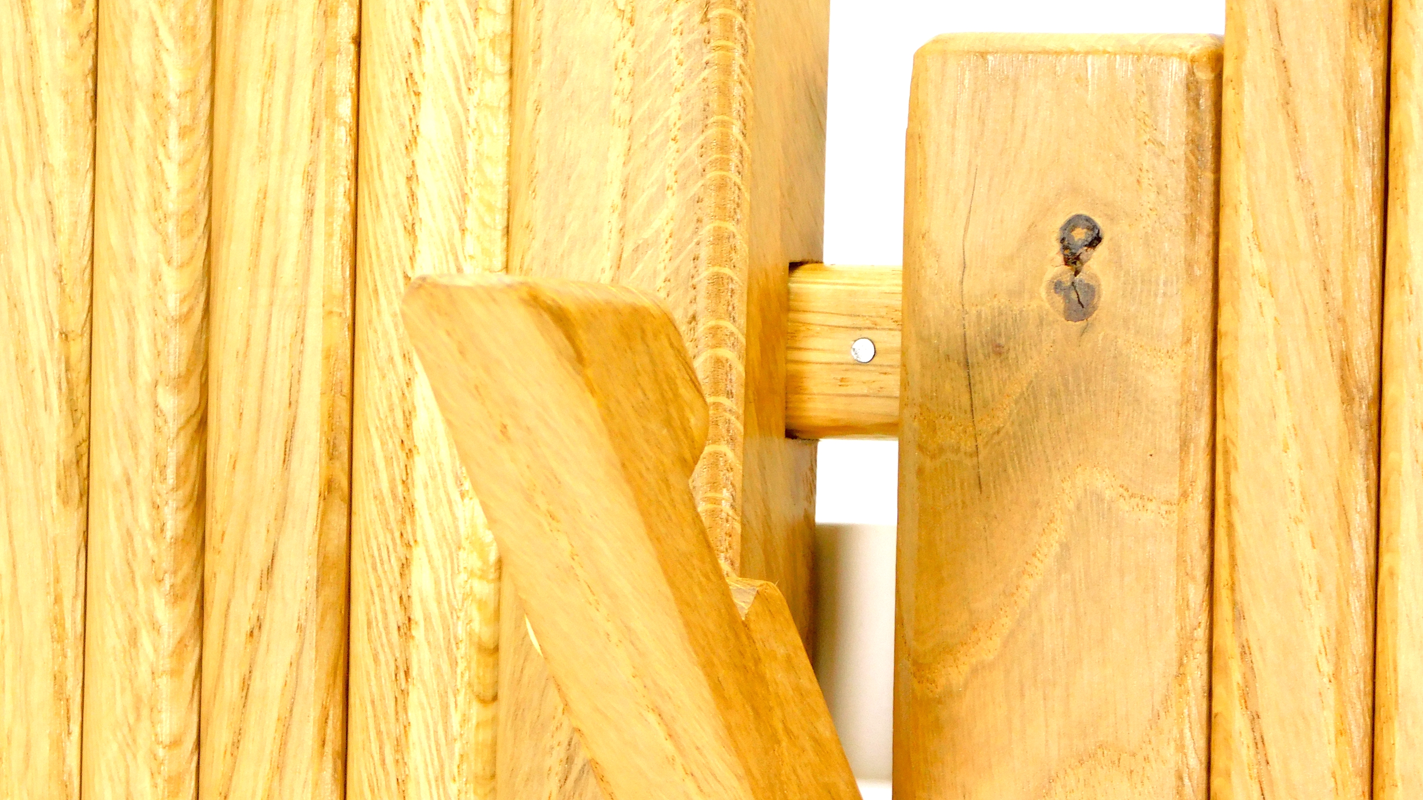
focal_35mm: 215
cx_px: 605
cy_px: 451
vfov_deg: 5.6
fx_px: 8112
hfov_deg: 10.0
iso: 140
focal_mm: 30.1
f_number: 5.3
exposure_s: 1/30
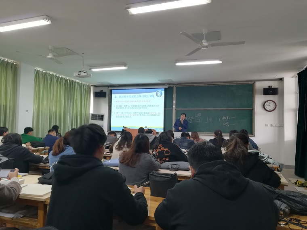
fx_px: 231
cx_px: 154
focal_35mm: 26
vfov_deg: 53.1
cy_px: 115
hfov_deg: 67.3
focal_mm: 3.83
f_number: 2.2
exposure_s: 1/33.3
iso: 100
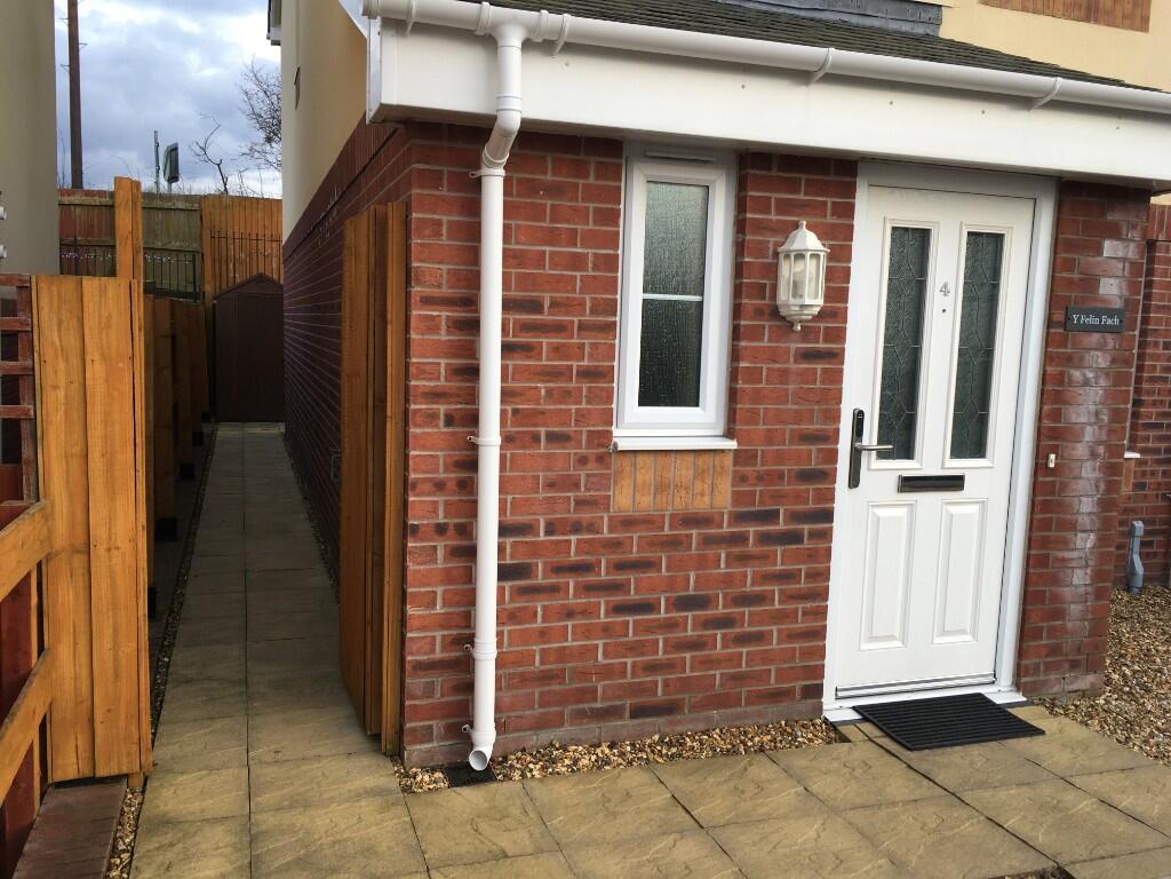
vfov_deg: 48.2
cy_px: 440
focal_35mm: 29
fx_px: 981
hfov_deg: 61.7
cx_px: 586
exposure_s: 1/118
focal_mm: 4.15
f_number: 2.2
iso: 25
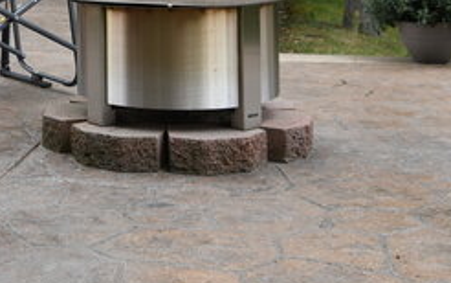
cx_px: -18
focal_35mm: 85
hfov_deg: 23.2
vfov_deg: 14.7
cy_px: -80
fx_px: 1045
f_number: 5.6
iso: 400
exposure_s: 1/250
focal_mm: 32
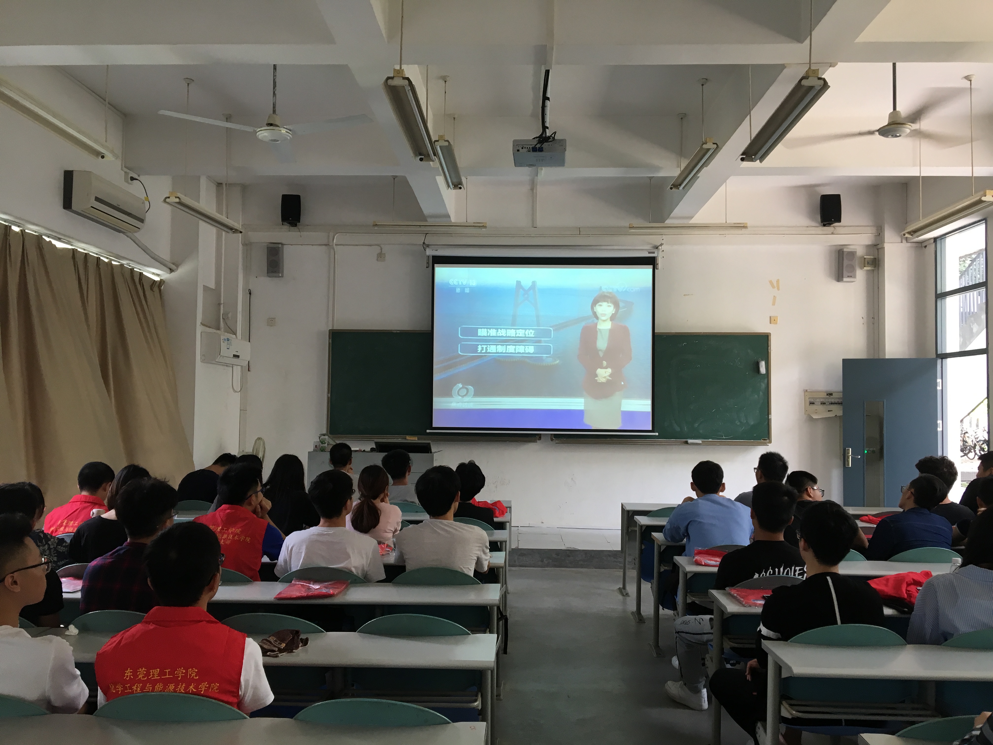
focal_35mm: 29
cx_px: 496
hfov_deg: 61.7
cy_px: 372
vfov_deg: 48.2
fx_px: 832
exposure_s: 1/33
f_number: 2.2
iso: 64
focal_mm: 4.15
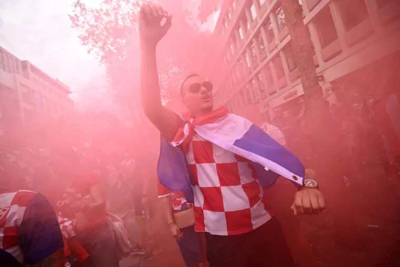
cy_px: 134
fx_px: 178
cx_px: 200
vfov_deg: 73.8
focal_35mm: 16
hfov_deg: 96.7
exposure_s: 1/4000
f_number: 4
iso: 1000
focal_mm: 16
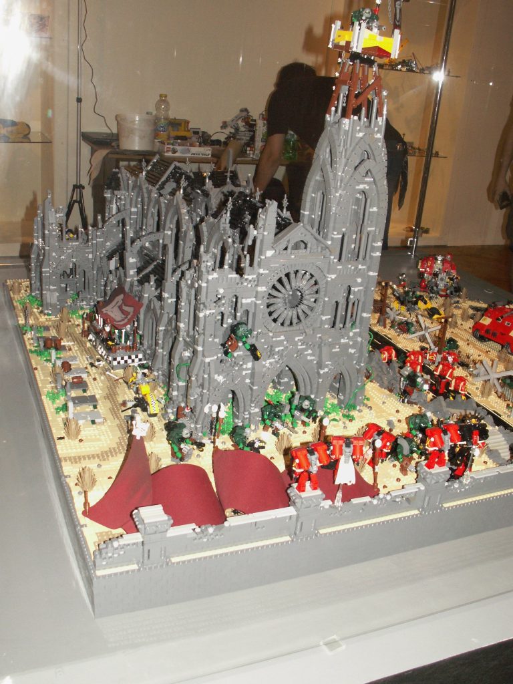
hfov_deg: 40.7
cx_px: 256
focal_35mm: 35
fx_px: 692
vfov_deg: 52.6
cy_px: 342
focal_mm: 5.86
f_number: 2.8
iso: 160
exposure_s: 1/60
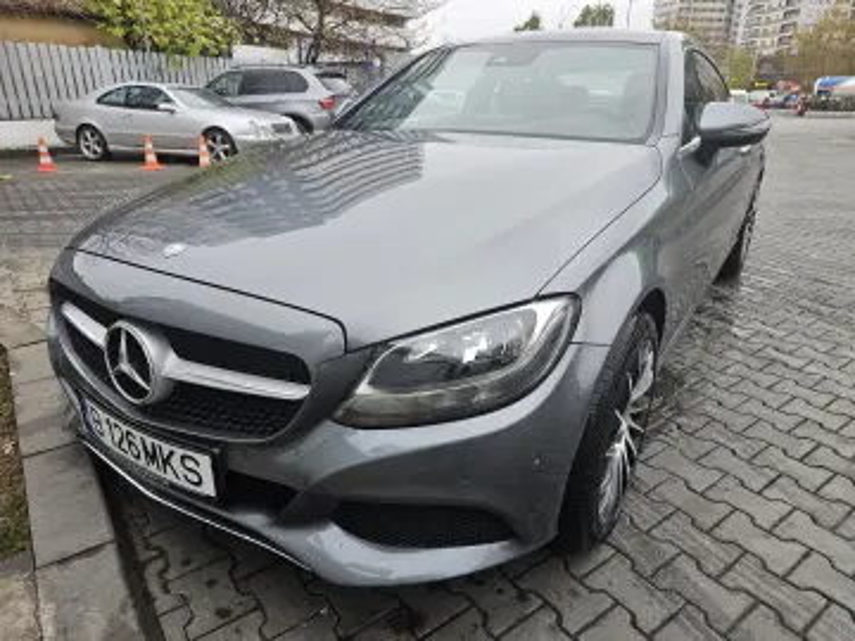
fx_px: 568
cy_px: 320
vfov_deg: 58.9
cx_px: 428
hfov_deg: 73.9
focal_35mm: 23
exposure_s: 1/190
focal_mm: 6.3
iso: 100
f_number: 1.7
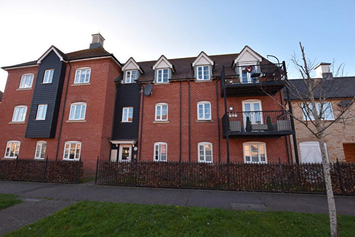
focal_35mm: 15
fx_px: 148
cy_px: 118
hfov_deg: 100.4
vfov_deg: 77.4
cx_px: 178
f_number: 5.6
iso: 125
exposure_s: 1/125
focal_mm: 10
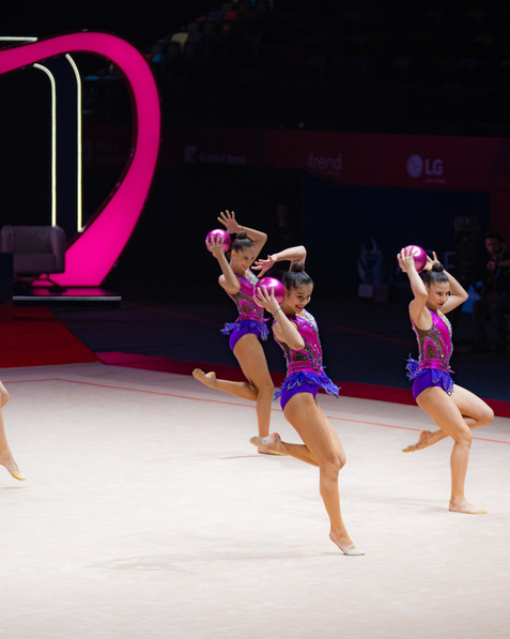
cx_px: 305
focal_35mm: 167
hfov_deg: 9.2
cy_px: 320
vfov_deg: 11.6
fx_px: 3153
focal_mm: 118
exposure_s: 1/1000
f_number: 2.8
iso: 2000
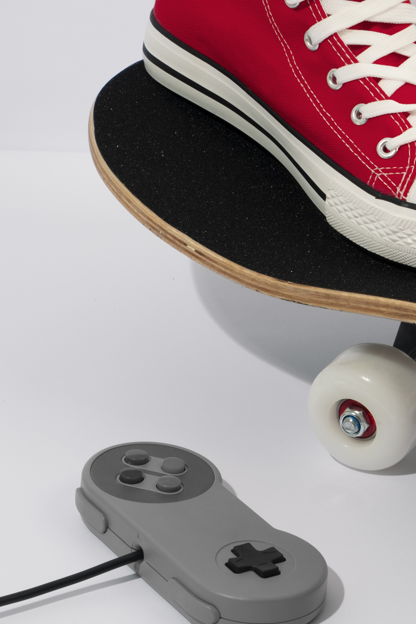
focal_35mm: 144
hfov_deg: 9.5
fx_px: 2495
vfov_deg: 14.2
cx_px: 430
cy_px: 134
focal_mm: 42.9
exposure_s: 1/80
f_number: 9
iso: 160
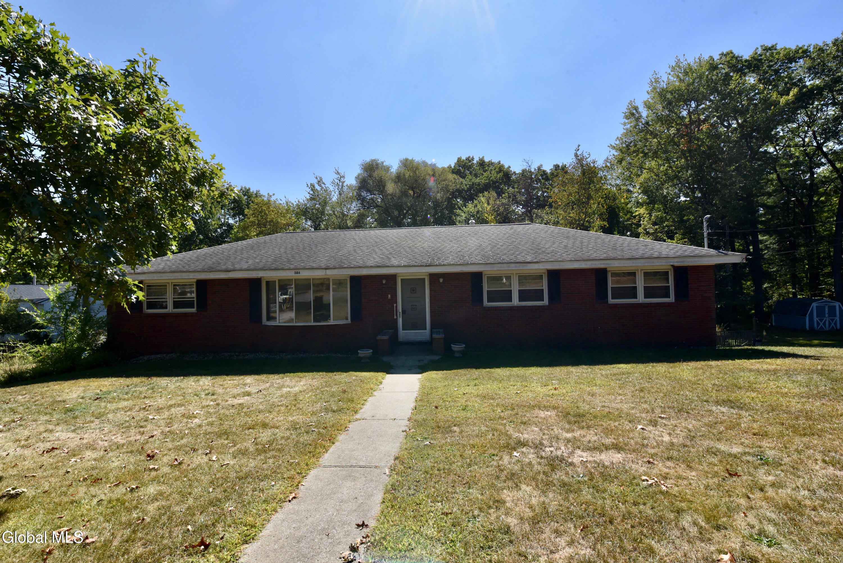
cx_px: 422
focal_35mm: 15
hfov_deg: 100.4
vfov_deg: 77.4
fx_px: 351
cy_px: 282
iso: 800
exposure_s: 1/800
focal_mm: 15
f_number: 14
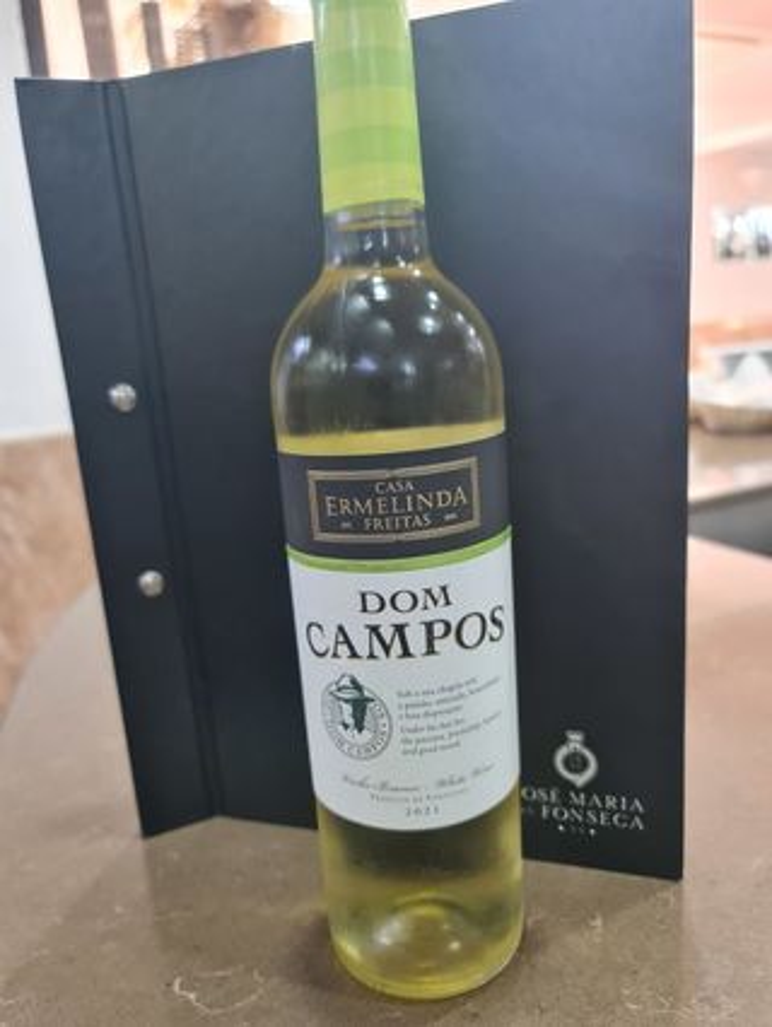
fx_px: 743
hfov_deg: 54.9
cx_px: 386
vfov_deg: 69.4
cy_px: 514
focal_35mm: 25
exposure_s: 1/50
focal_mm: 7
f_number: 1.8
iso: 320
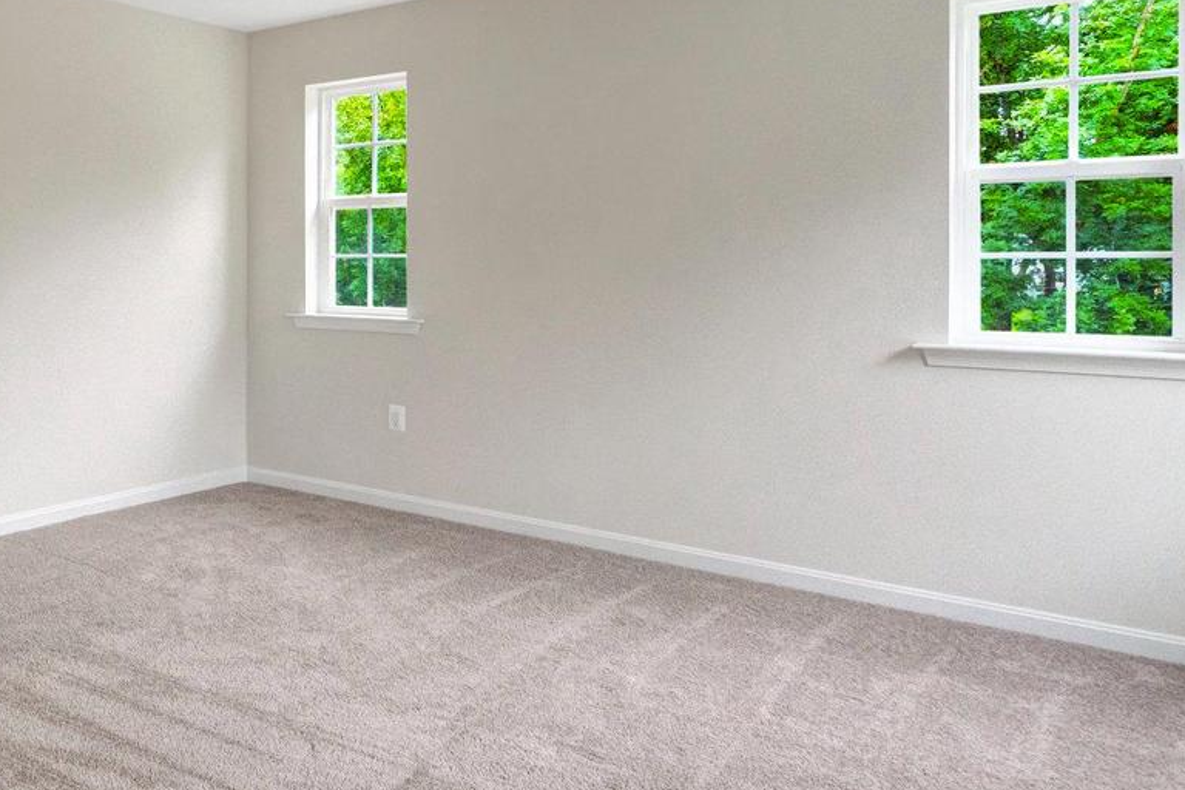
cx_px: 80
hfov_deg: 52.9
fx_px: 987
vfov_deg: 43.2
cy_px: 282
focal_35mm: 30
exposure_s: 1/50
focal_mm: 16
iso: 1250
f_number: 8
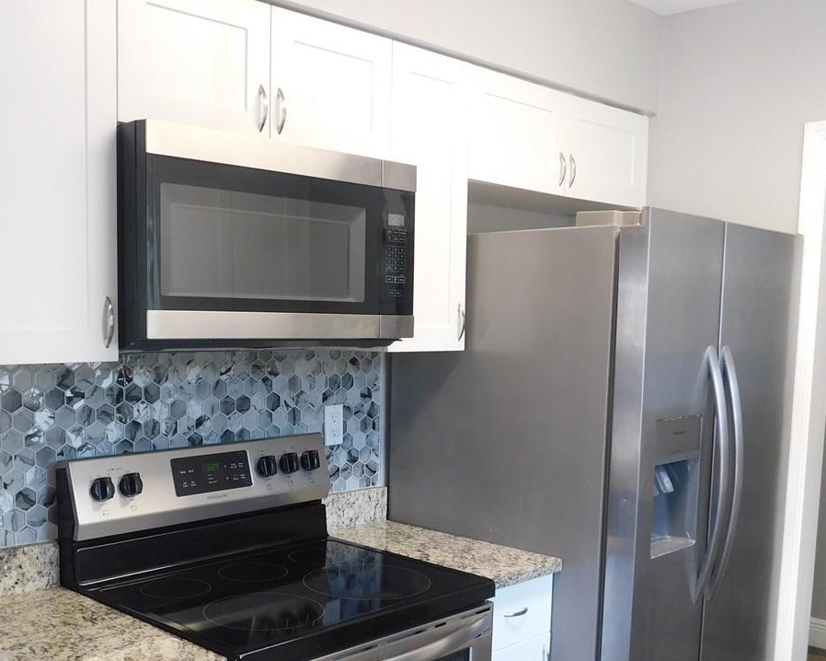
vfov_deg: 36.9
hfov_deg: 45.5
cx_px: 327
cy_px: 443
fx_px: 978
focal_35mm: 40
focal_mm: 4
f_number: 3
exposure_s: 1/30
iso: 160
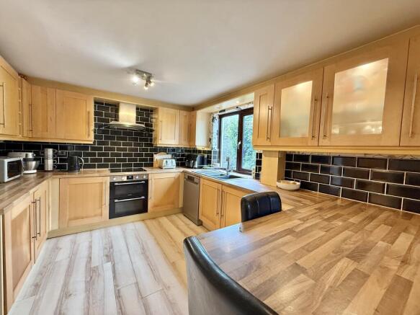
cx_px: 210
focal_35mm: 14
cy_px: 158
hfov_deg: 102.1
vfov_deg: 85.7
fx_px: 170
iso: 320
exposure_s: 1/50
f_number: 2.2
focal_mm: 2.22
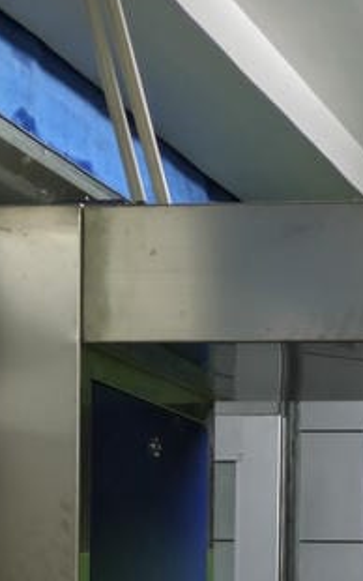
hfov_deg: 10.2
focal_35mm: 123
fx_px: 1945
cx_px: 606
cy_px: 611
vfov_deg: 16.5
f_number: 1.89
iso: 231
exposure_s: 1/100
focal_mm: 5.43
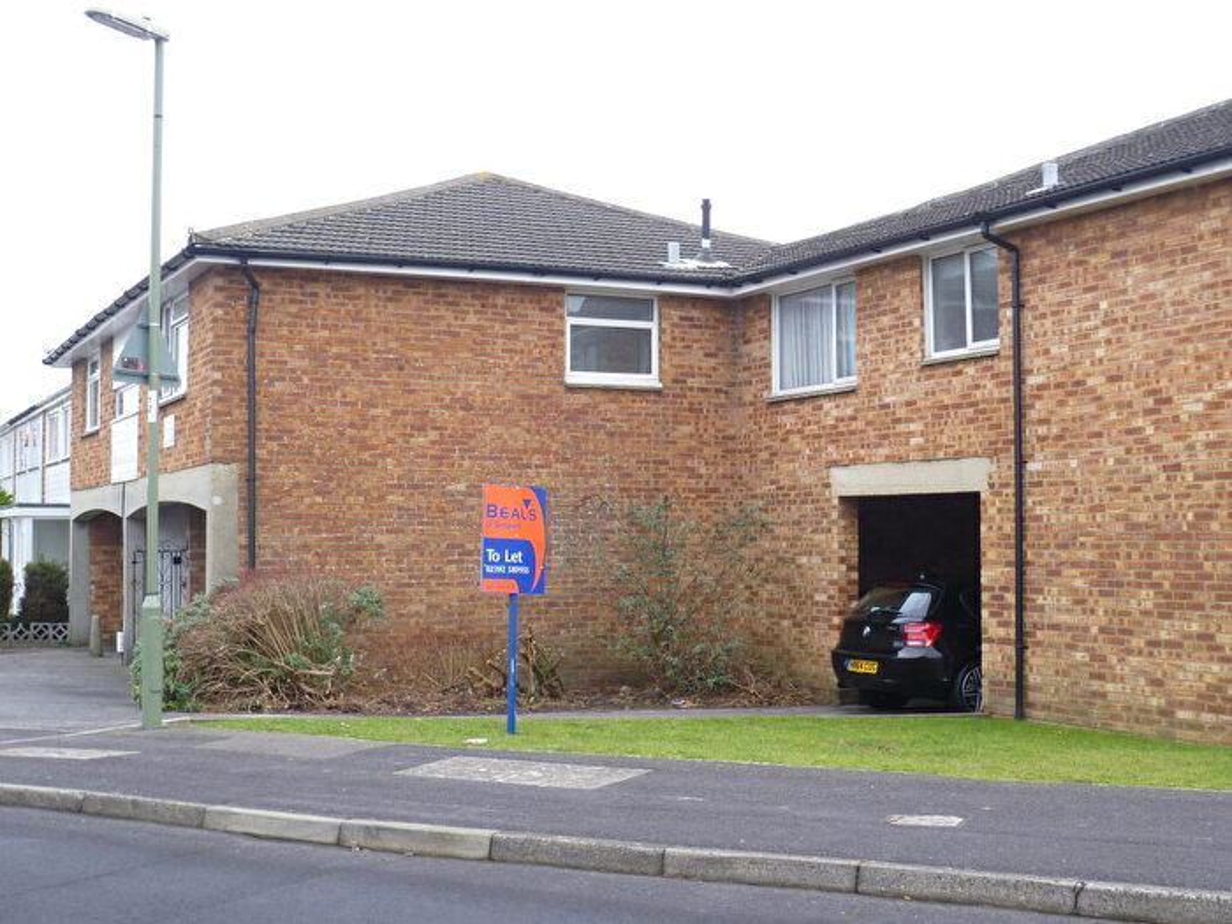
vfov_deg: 30.3
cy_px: 462
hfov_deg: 39.7
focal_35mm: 48
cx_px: 616
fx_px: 1708
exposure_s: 1/125
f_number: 3.5
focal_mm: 8.6
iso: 100
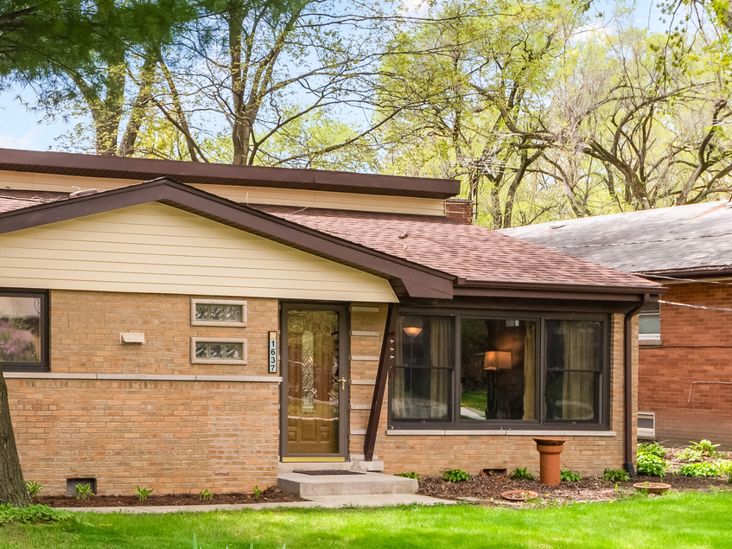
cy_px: 297
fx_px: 1205
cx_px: 40
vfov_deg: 25.6
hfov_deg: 31.8
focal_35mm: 57
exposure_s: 1/200
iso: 200
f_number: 10
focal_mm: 21
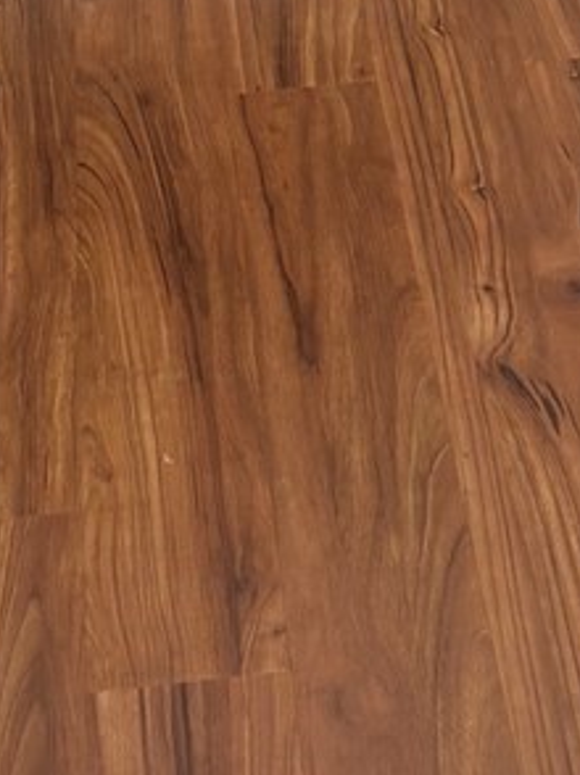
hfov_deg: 10.8
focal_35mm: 136
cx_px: 493
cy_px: -572
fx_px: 3043
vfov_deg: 13.2
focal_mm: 5.96
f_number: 1.6
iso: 80
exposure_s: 1/60
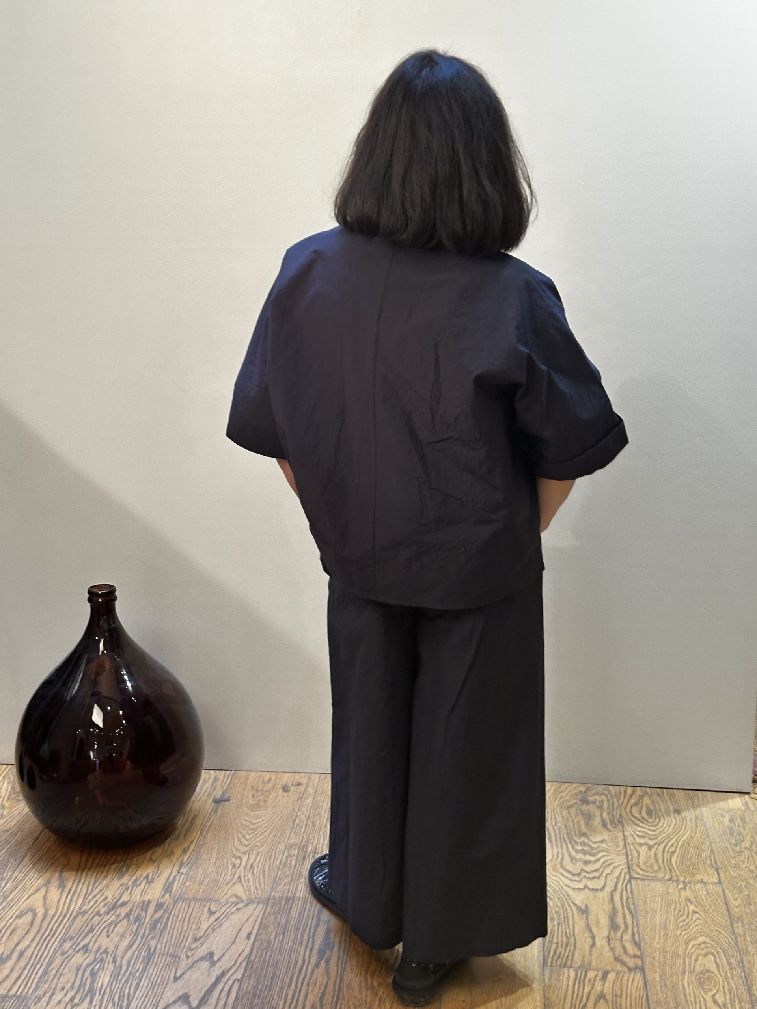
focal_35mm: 48
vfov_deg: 39.7
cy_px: 504
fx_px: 1400
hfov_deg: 30.3
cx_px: 378
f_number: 1.78
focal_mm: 6.86
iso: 200
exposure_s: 1/50
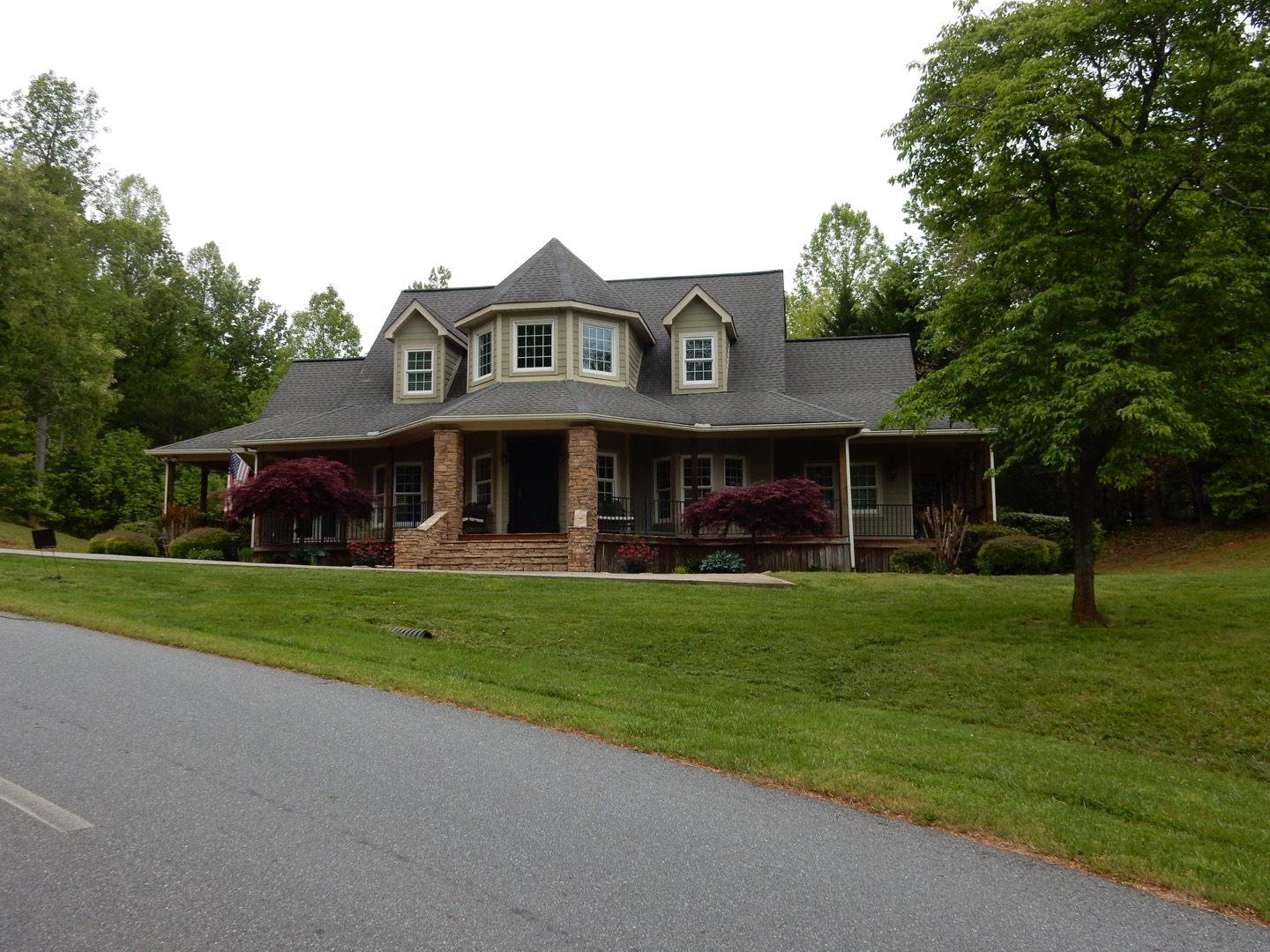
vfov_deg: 46.8
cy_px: 476
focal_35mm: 30
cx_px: 635
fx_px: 1101
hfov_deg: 60.0
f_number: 4
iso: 125
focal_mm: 5.4
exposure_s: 1/200
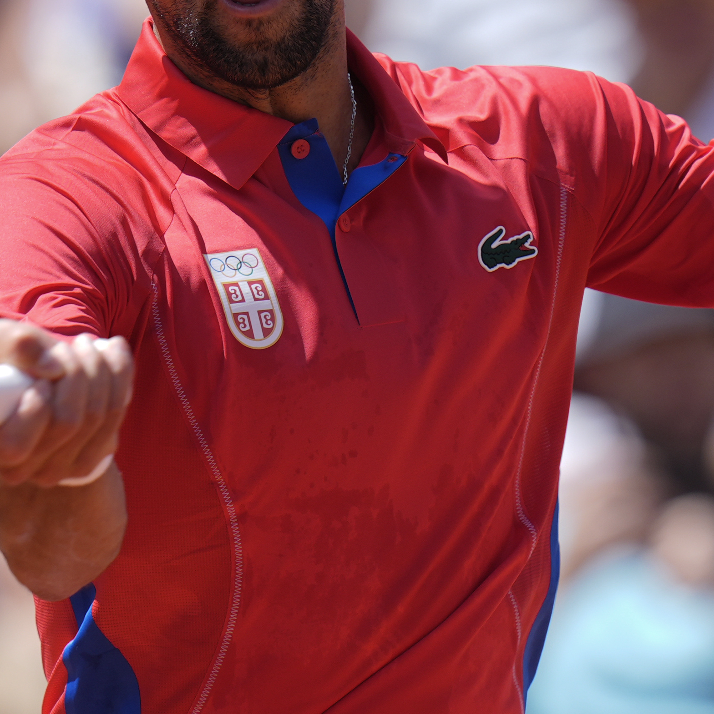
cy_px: 353
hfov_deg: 1.7
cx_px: 347
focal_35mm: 1033
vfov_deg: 1.7
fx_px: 24106
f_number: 3.5
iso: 200
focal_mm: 400
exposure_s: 1/2000
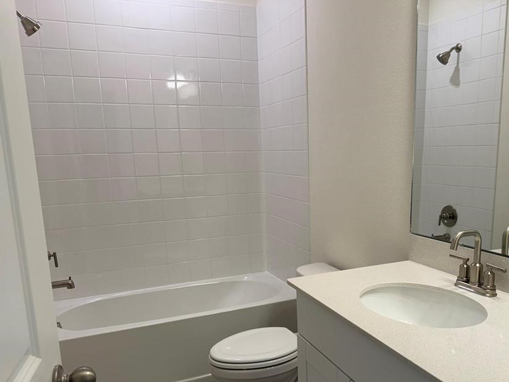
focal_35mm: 30
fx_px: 441
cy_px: 236
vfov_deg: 46.4
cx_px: 297
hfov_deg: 59.6
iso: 64
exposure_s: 1/120
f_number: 1.78
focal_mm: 6.76
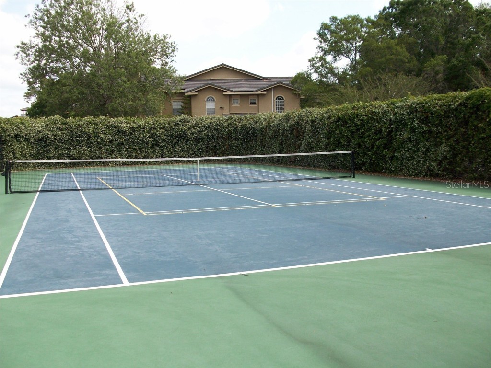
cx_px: 246
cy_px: 184
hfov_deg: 54.0
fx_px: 482
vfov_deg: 41.8
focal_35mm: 34
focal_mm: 5.7
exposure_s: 1/627
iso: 64
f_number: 2.8
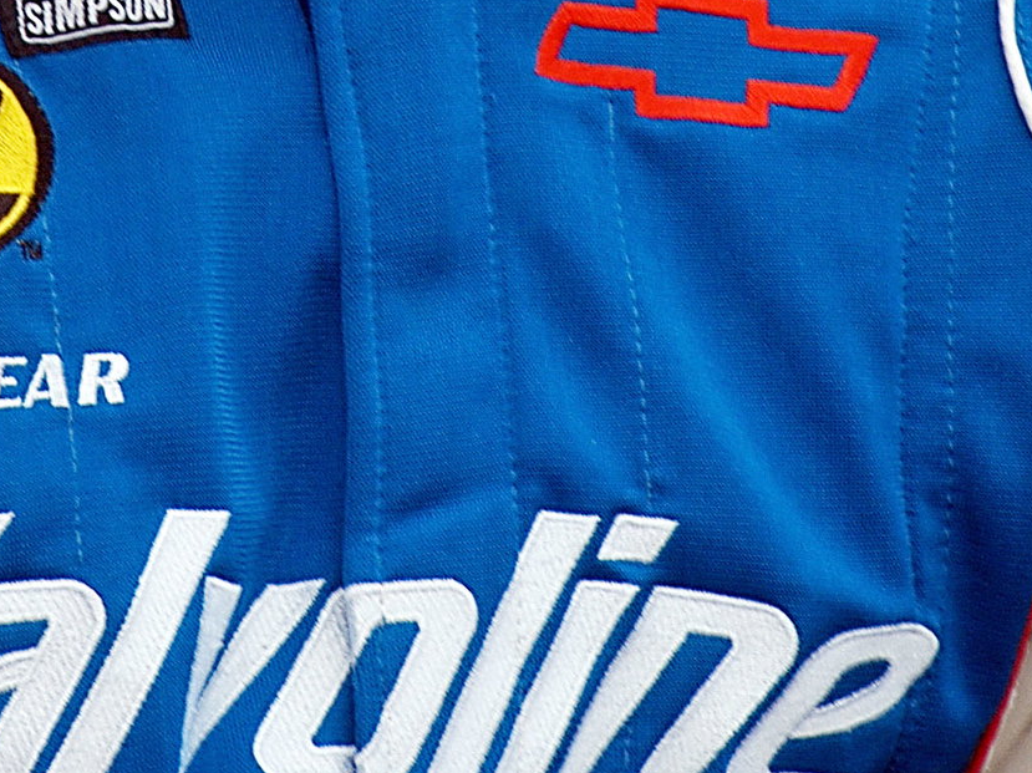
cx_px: 203
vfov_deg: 1.8
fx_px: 24942
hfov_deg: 2.4
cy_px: -700
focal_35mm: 837
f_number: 11
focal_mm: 200
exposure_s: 1/180
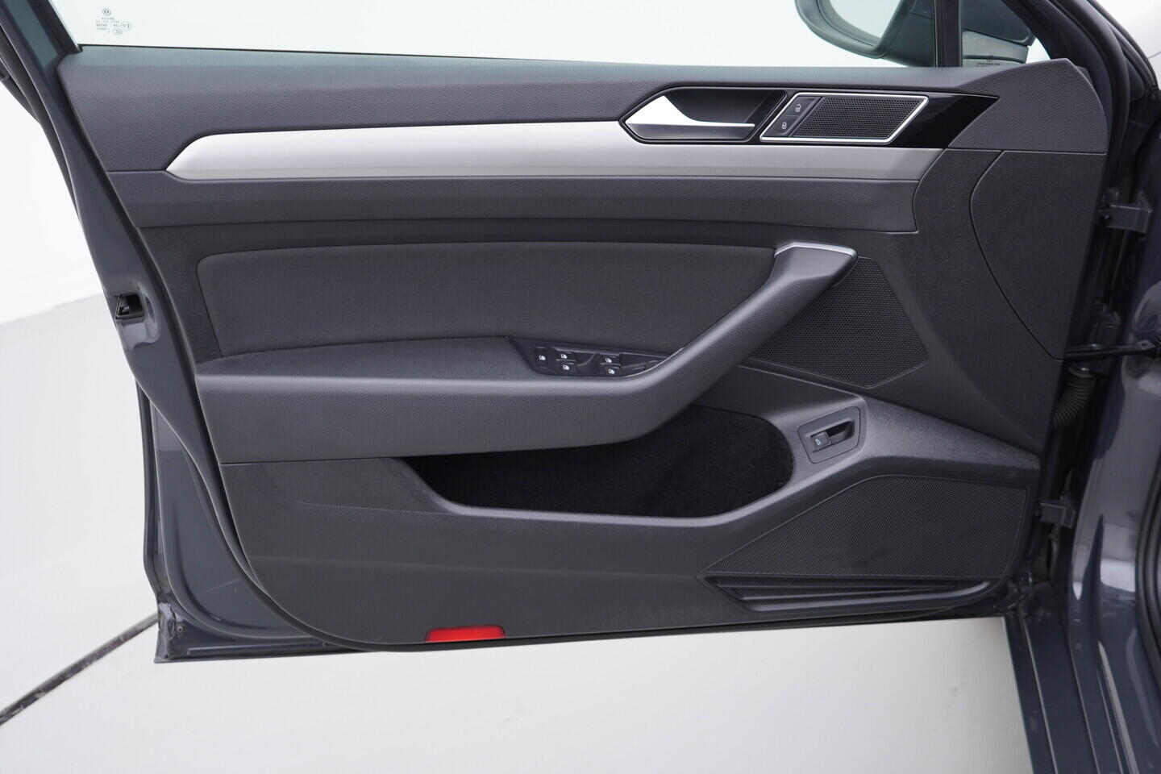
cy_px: 387
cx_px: 580
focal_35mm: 36
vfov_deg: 36.9
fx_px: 1161
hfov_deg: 53.1
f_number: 3.2
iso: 125
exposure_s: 1/50
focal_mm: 24
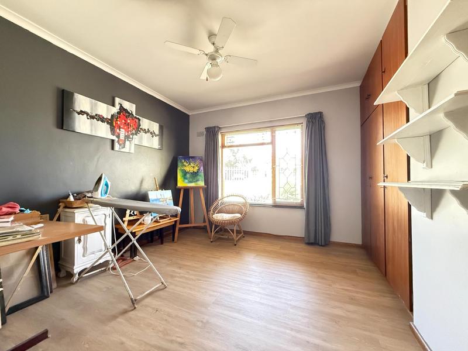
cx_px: 234
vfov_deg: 85.7
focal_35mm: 14
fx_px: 189
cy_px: 176
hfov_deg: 102.1
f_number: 2.2
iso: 1000
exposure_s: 1/60
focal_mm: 2.22
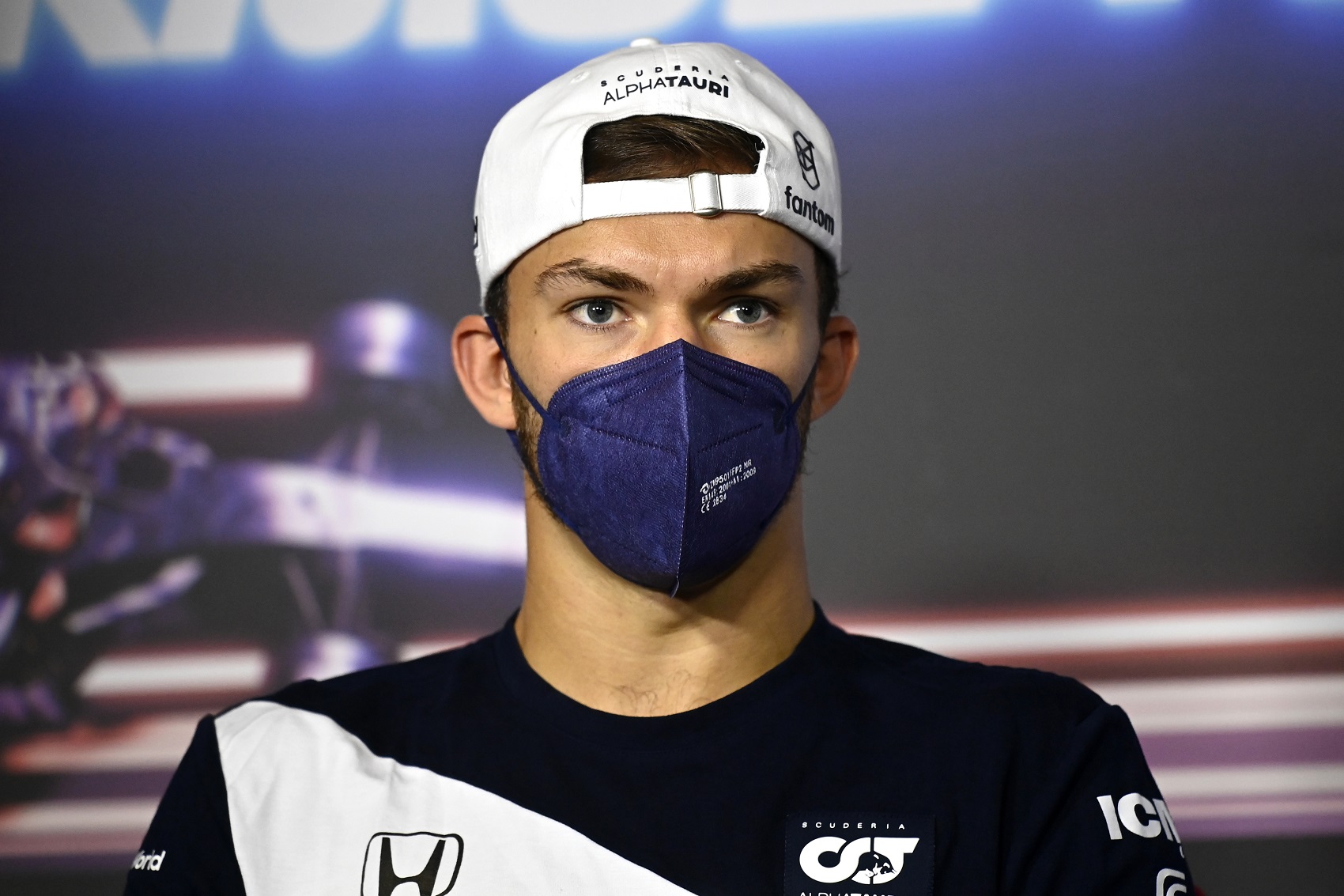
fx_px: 11198
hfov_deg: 6.9
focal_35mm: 300
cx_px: 672
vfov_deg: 4.6
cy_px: 448
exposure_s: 1/400
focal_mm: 300
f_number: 4
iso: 6400
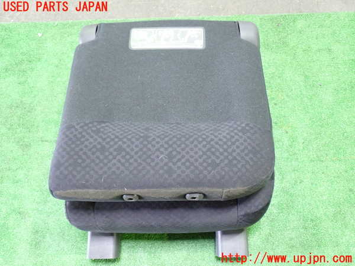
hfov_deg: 51.4
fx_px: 369
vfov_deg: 39.7
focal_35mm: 36
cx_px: 178
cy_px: 133
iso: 800
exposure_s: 1/15
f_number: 2.5
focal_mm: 6.37
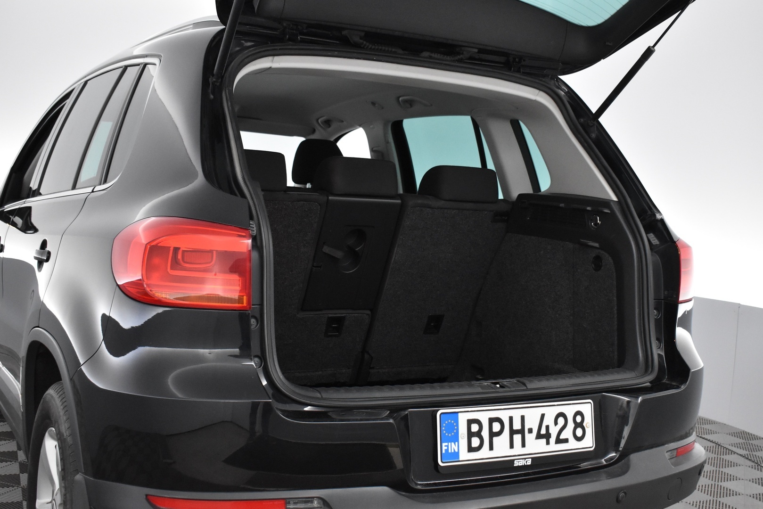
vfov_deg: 31.9
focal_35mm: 42
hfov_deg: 46.4
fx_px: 890
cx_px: 382
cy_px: 254
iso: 3200
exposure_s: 1/100
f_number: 5
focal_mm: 28
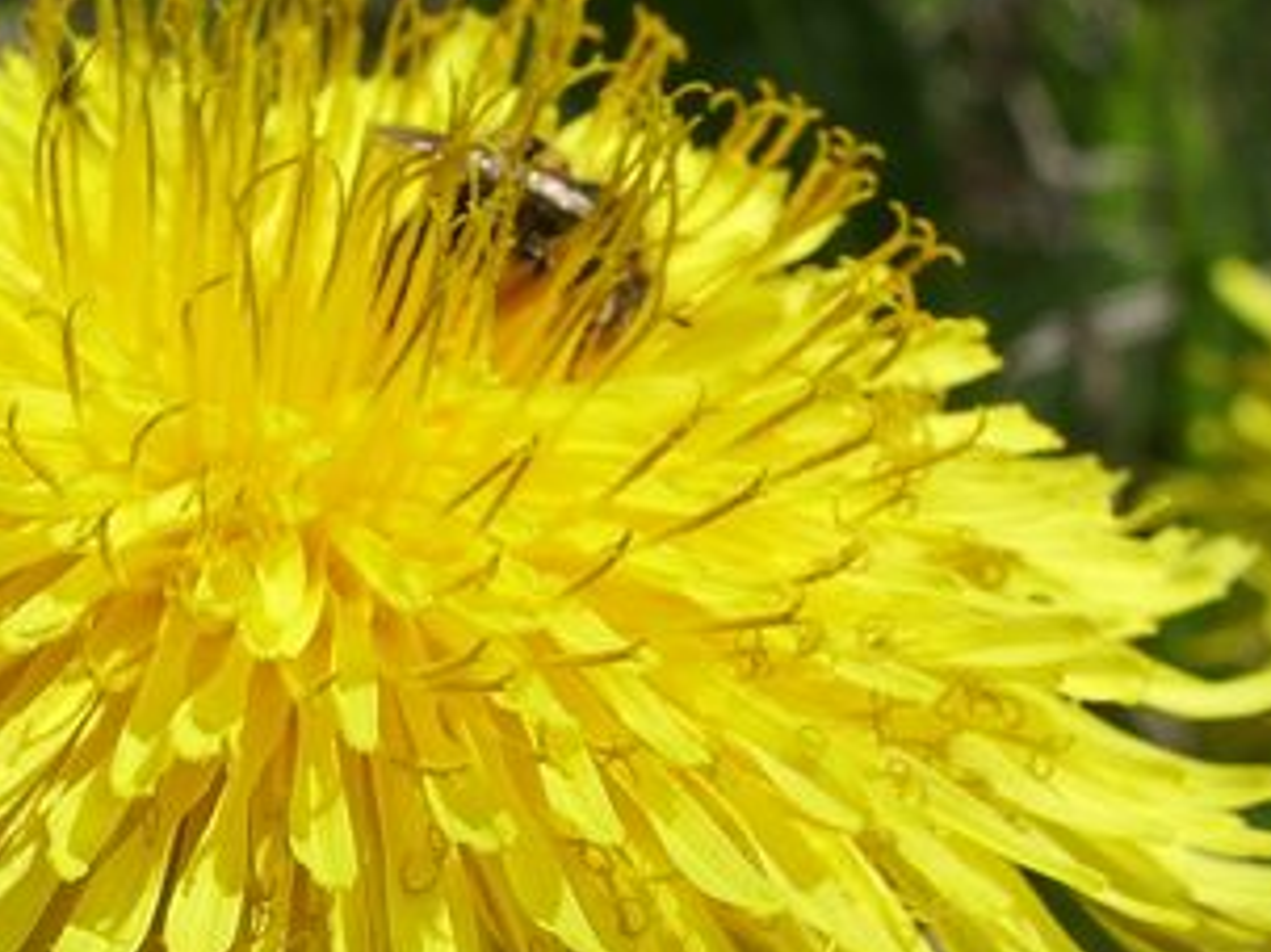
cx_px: 331
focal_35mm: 131
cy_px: 730
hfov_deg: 15.0
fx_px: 4808
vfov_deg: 11.3
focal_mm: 10.2
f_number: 5.6
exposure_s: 1/500
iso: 50
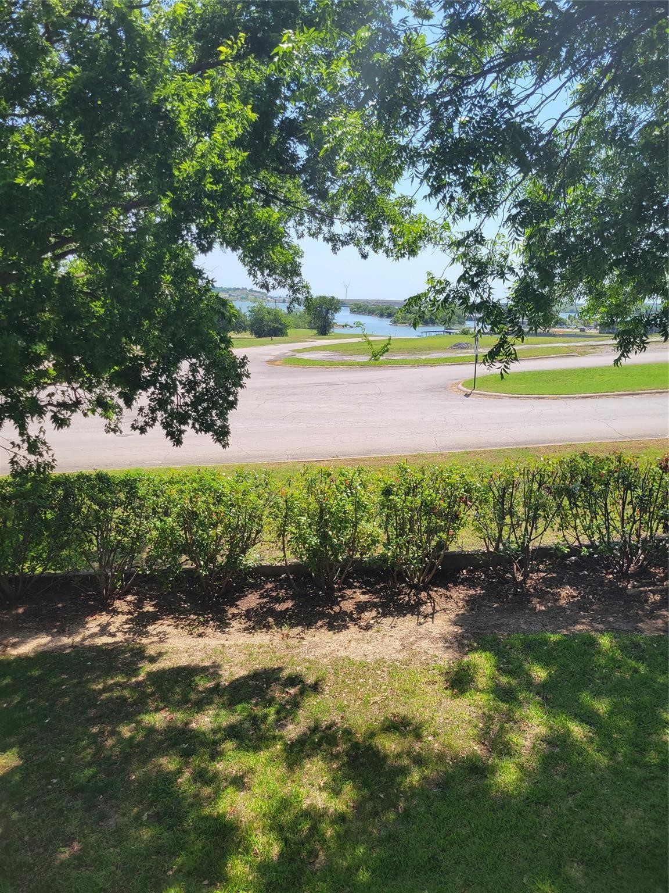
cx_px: 334
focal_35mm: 26
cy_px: 446
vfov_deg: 67.3
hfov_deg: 53.1
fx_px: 670
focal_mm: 5.4
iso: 40
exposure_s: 1/1756
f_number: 1.8
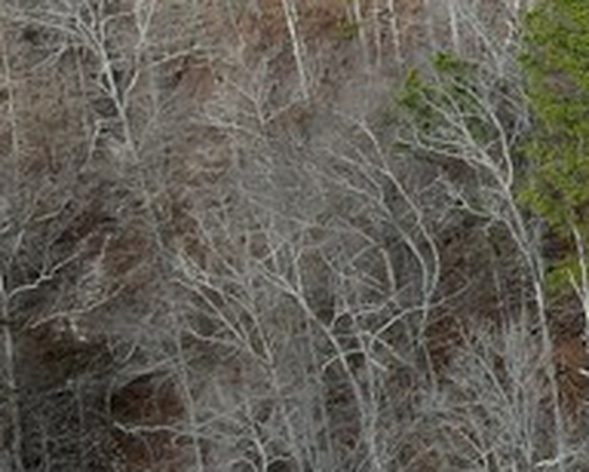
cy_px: -6
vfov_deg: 12.2
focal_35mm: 125
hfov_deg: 13.2
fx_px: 2181
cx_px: 1193
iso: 100
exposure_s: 1/180
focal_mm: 4.5
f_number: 2.8
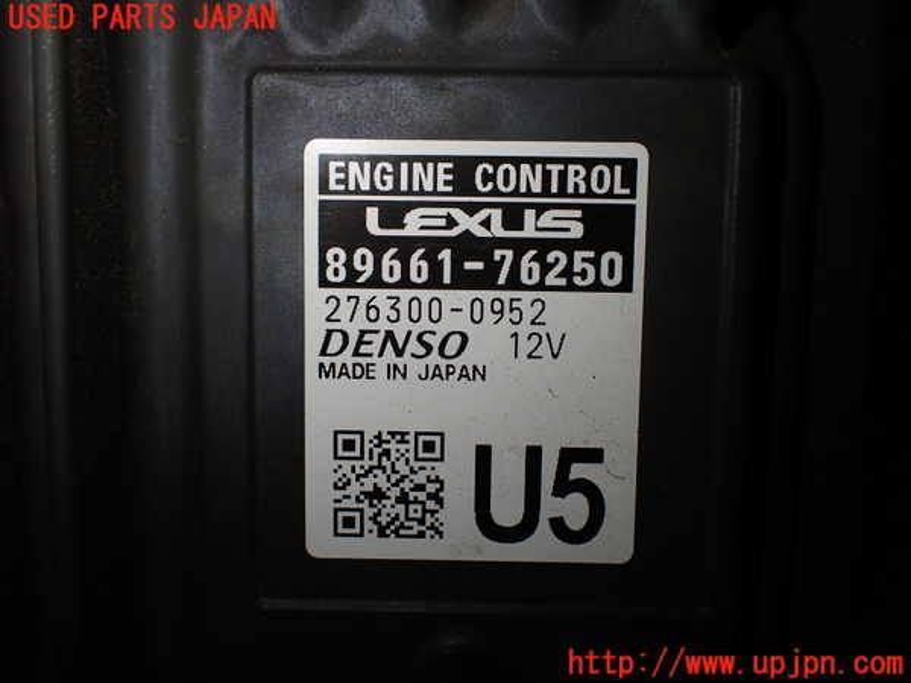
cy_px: 342
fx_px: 790
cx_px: 456
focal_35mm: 30
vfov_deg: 46.8
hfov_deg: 60.0
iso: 100
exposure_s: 1/125
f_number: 3.2
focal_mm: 5.4
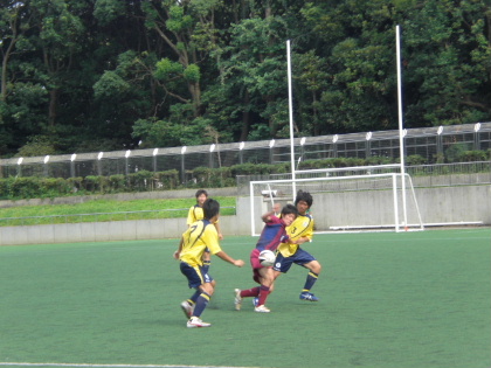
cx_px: 246
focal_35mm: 114
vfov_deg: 13.0
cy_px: 184
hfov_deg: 17.3
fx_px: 1617
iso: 100
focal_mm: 18.9
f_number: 5.9
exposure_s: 1/125
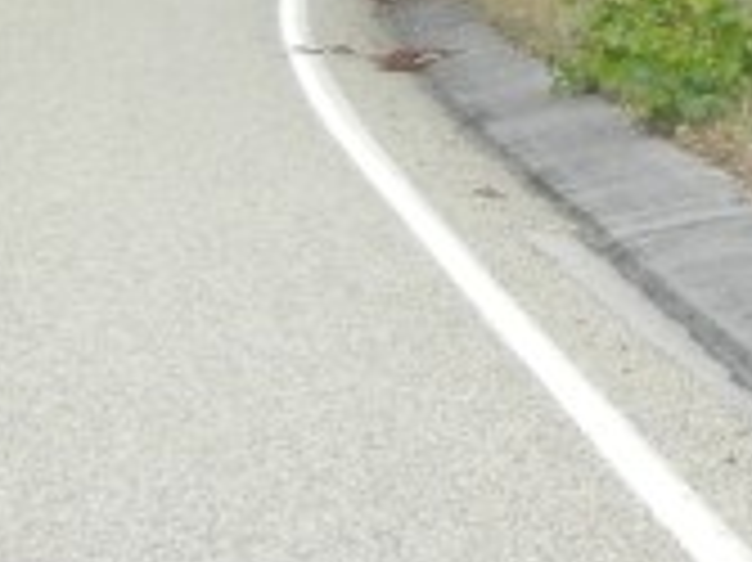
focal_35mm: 184
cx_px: 504
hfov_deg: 10.7
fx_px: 3994
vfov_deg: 7.3
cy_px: -980
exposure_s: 1/522
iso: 160
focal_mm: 5.4
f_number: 3.5
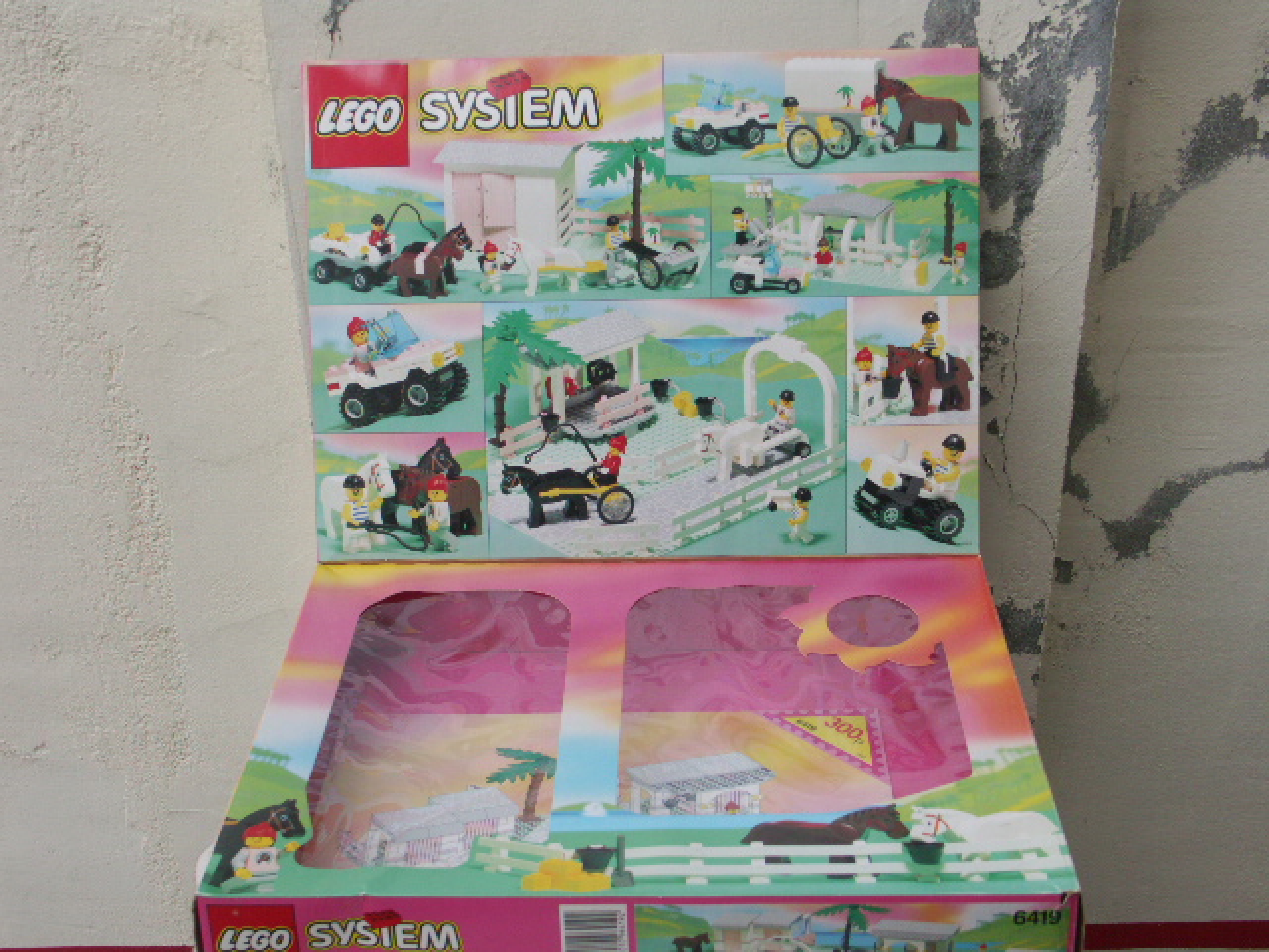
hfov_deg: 42.1
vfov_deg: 32.2
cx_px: 634
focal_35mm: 45
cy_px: 476
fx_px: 1650
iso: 64
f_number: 4
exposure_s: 1/100
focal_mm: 11.54
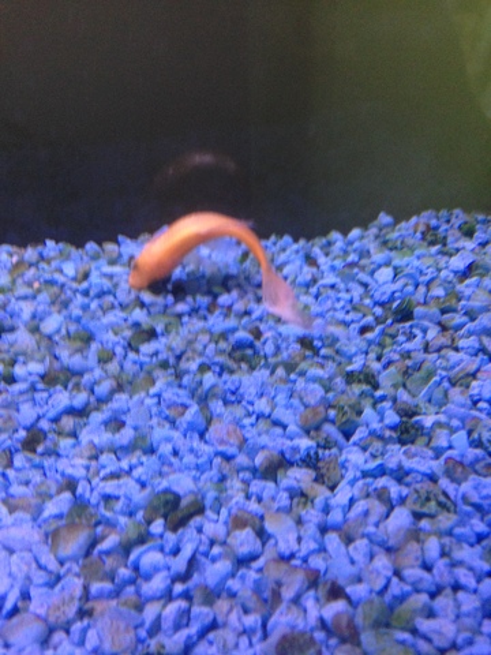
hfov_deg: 42.9
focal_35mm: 33
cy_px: 328
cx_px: 246
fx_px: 624
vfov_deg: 55.4
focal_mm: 4.12
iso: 200
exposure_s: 1/20
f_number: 2.4
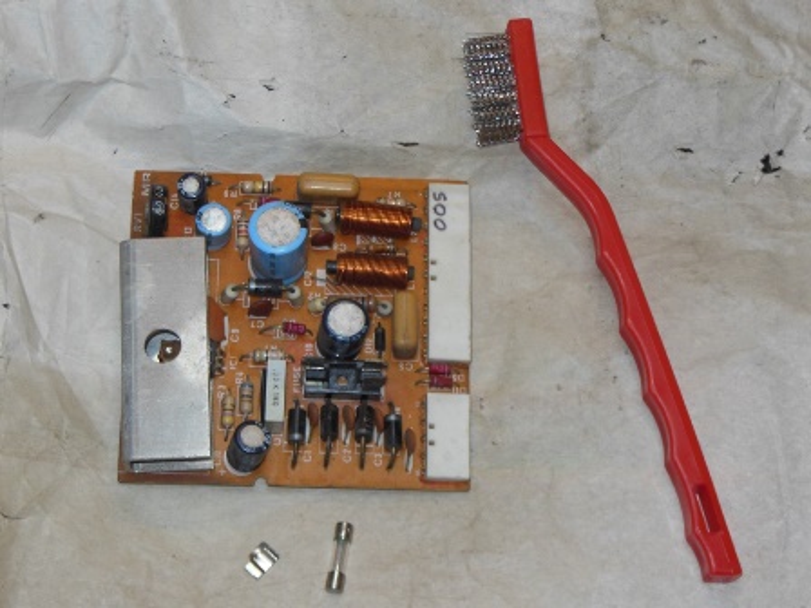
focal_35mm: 76
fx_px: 1781
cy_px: 304
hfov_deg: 25.7
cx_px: 406
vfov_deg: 19.4
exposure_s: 1/60
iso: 125
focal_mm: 13.6
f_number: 4.4
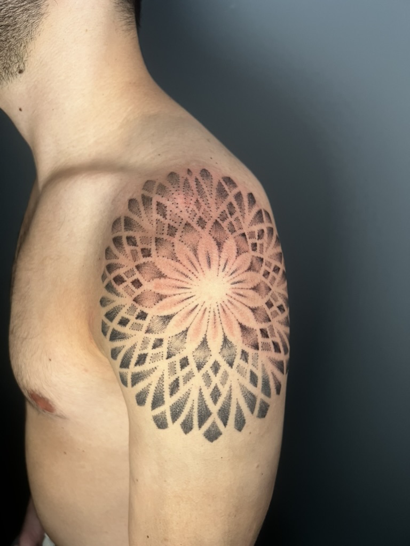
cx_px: 205
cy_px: 273
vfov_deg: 67.3
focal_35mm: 26
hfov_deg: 53.1
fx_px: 411
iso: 200
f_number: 1.5
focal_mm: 5.7
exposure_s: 1/49
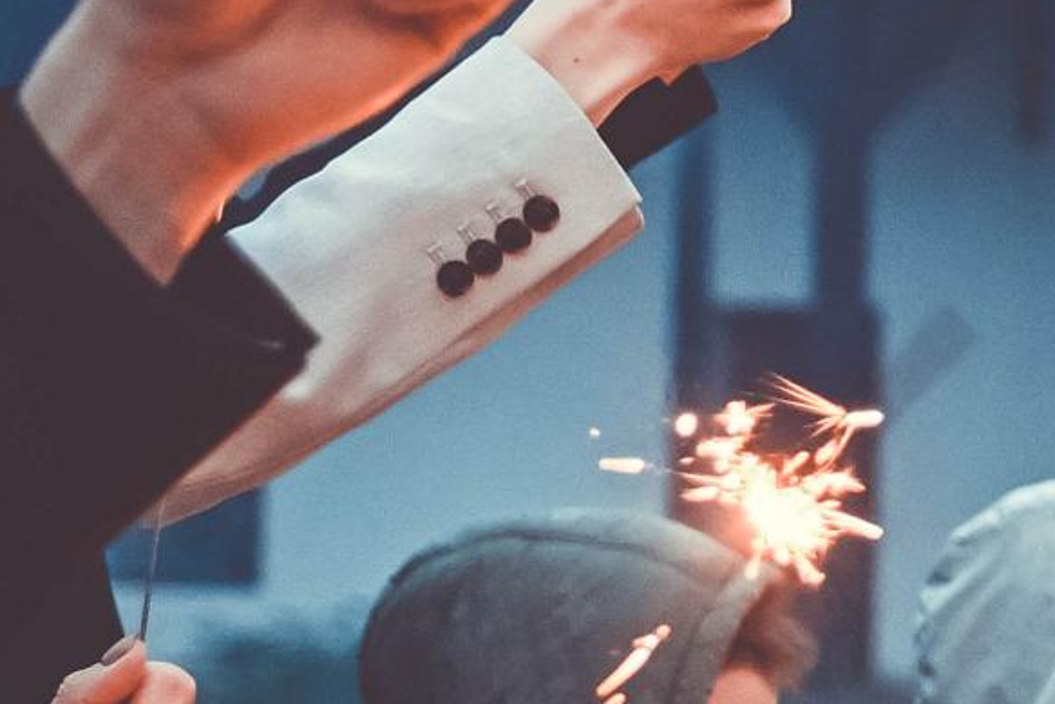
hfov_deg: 7.6
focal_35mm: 246
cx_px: 2787
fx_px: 7211
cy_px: 745
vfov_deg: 5.6
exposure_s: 1/125
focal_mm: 35
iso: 1000
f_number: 2.5
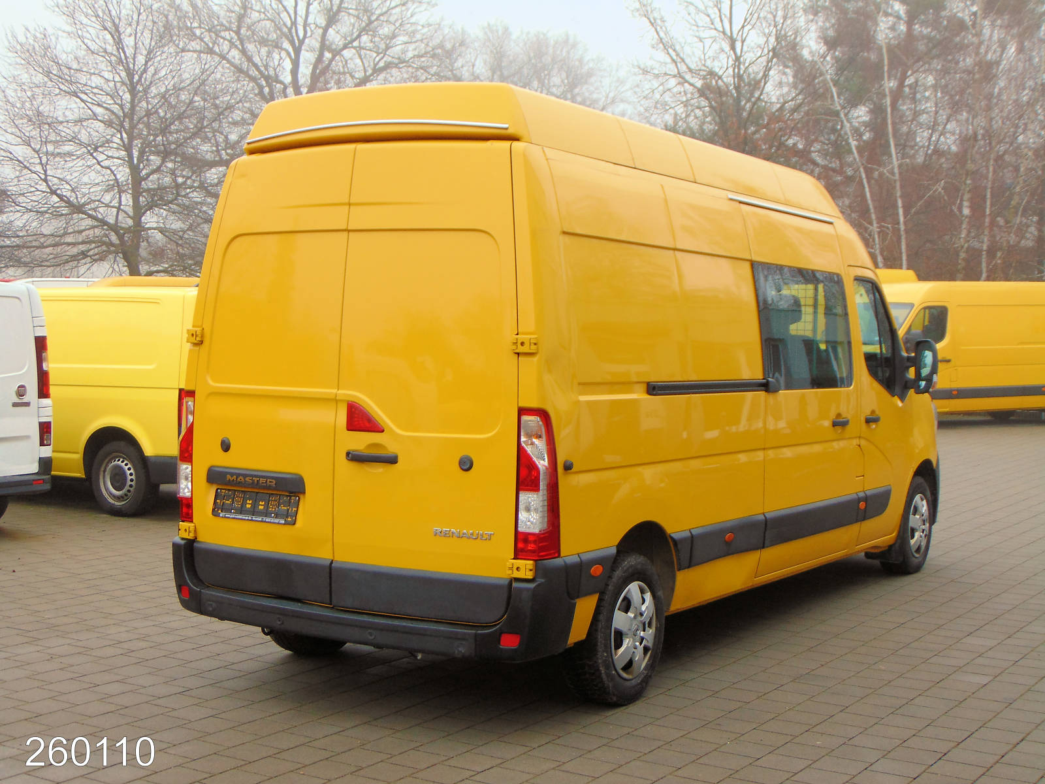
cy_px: 392
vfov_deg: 29.1
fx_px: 1509
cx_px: 522
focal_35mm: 50
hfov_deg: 38.2
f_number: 3.5
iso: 80
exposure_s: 1/100
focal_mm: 9
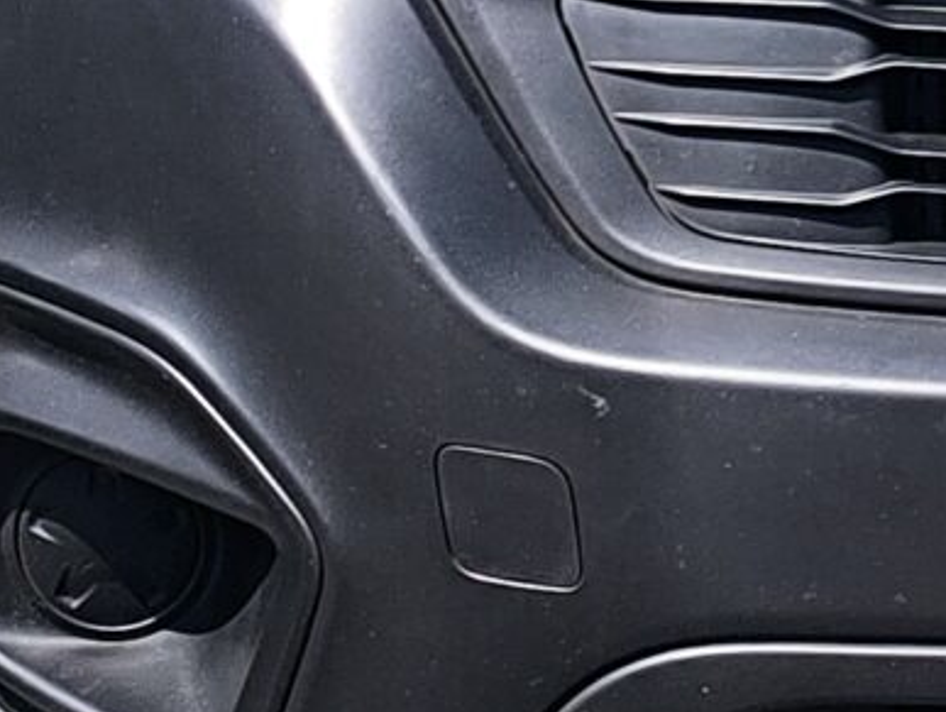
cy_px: -511
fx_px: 8316
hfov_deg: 6.4
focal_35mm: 304
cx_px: 1579
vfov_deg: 4.8
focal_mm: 6.14
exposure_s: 1/1235
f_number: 1.65
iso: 50
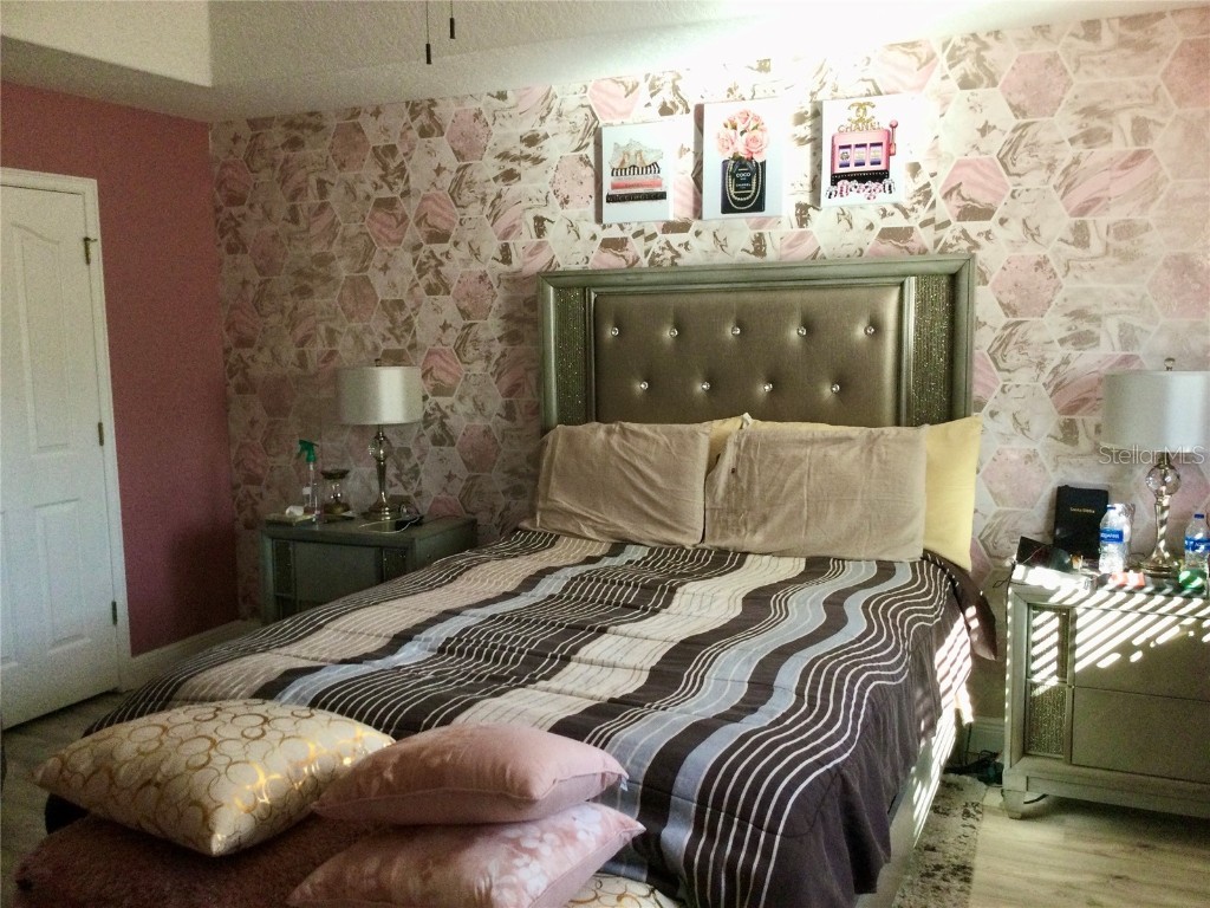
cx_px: 605
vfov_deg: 45.4
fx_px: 1084
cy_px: 454
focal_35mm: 31
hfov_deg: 58.4
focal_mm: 3.3
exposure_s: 1/30
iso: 100
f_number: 2.4
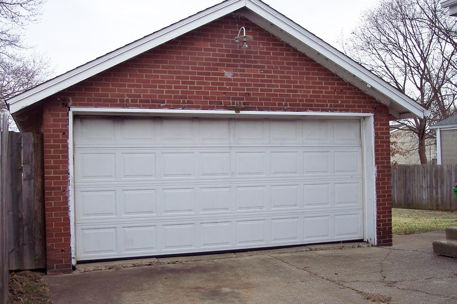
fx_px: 520
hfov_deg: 47.4
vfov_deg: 32.6
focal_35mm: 41
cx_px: 228
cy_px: 154
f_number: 3.4
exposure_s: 1/500
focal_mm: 8
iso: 100
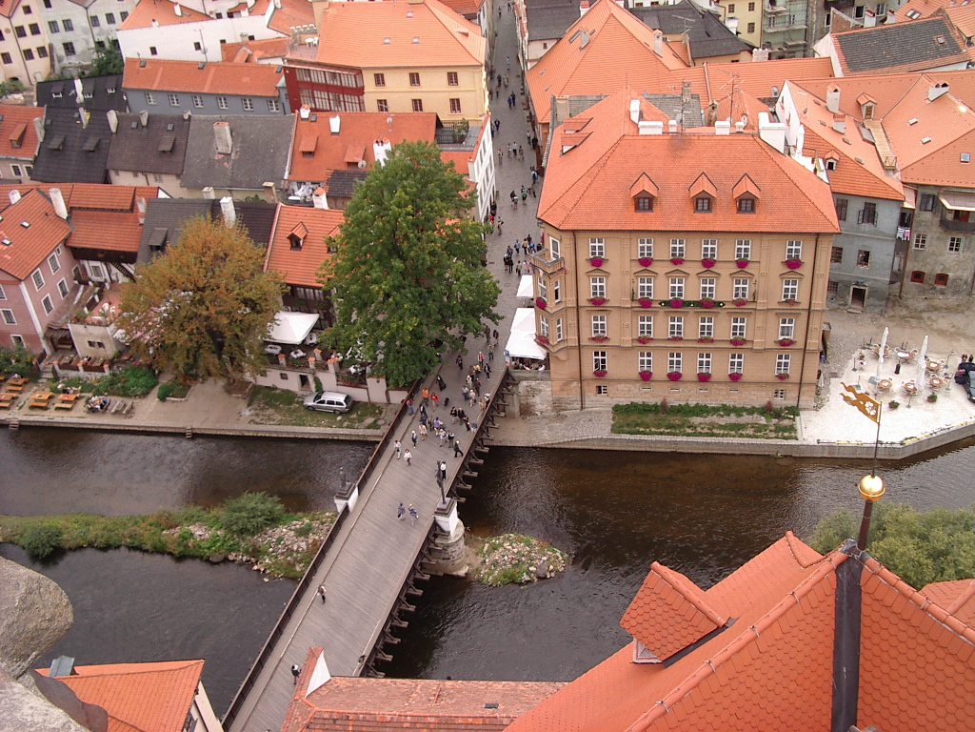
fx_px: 1070
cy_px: 366
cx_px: 488
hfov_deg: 49.0
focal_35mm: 38
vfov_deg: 37.7
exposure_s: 1/125
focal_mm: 5.8
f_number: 4.8
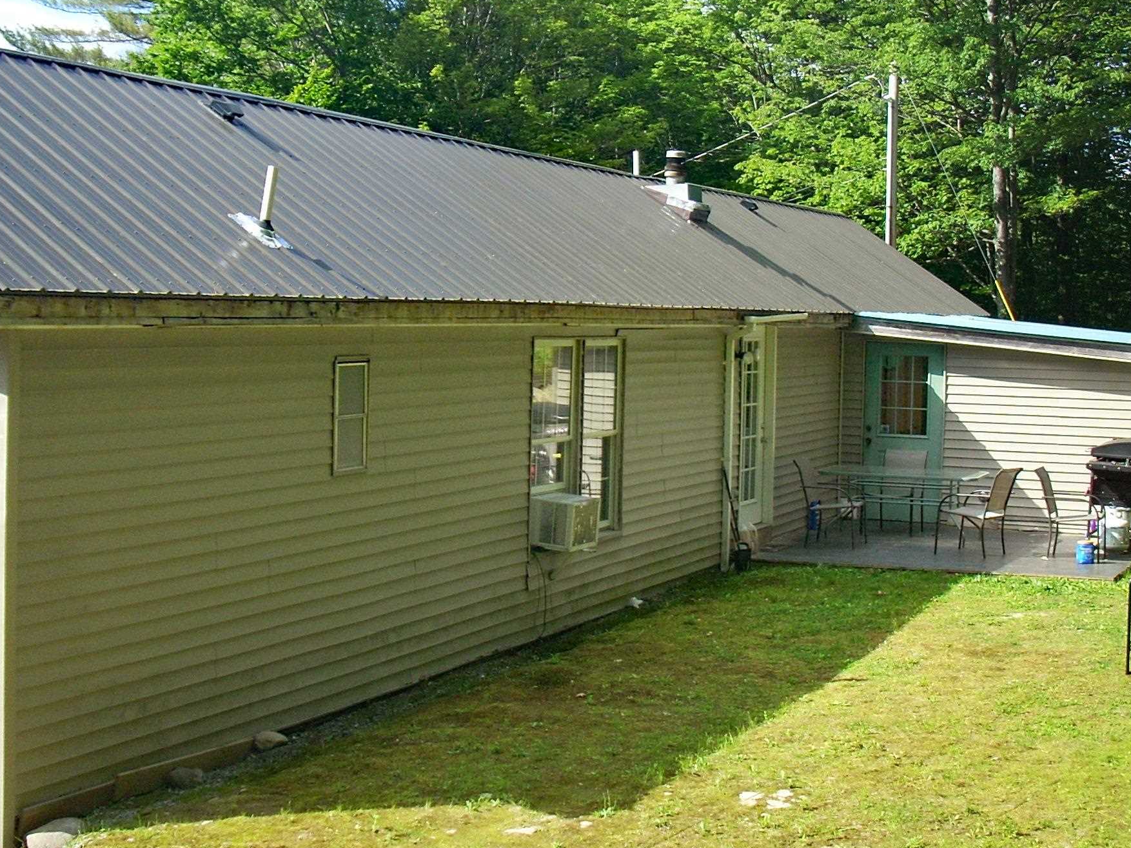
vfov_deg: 26.9
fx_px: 1765
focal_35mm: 54
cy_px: 313
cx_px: 542
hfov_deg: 35.5
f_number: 2.8
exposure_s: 1/369
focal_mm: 6.2
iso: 64
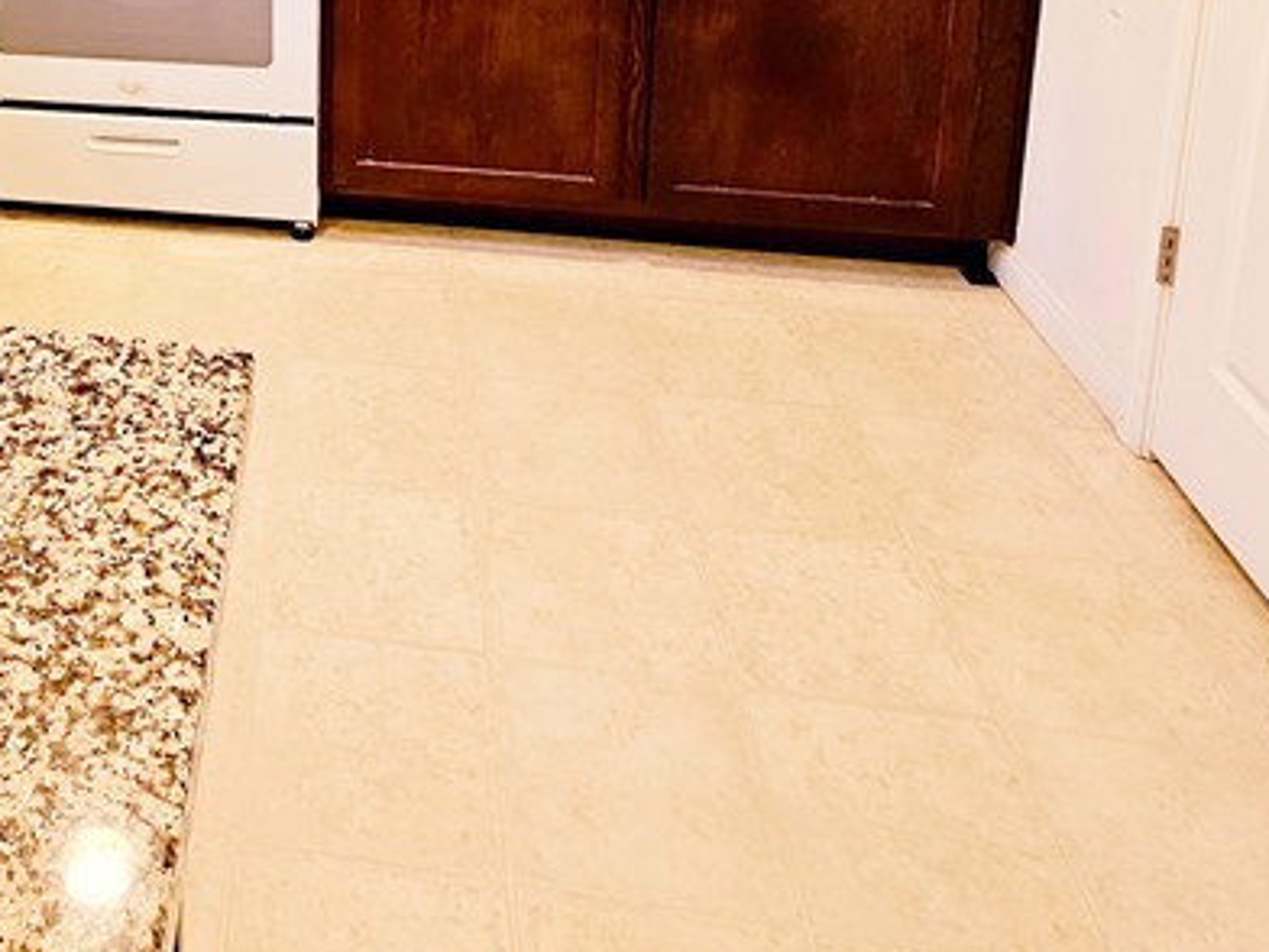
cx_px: 117
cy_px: -198
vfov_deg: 33.7
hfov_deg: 48.1
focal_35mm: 34
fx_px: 1246
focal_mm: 2.2
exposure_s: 1/60
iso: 125
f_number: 2.2
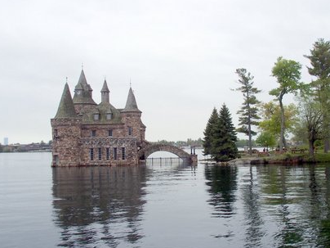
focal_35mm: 38
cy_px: 131
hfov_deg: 49.0
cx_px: 165
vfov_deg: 37.7
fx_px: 362
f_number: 3.5
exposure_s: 1/640
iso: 100
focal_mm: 6.7
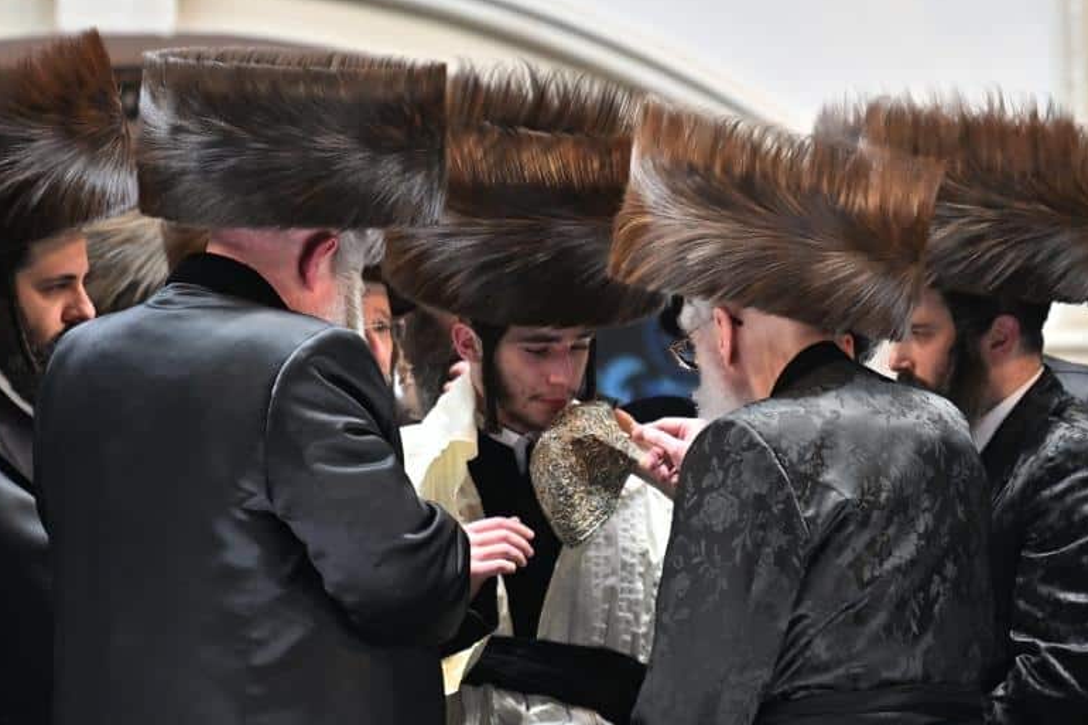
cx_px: 528
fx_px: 12055
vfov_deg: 3.4
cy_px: 404
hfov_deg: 5.2
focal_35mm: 399
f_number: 2.8
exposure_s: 1/320
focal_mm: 200
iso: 500
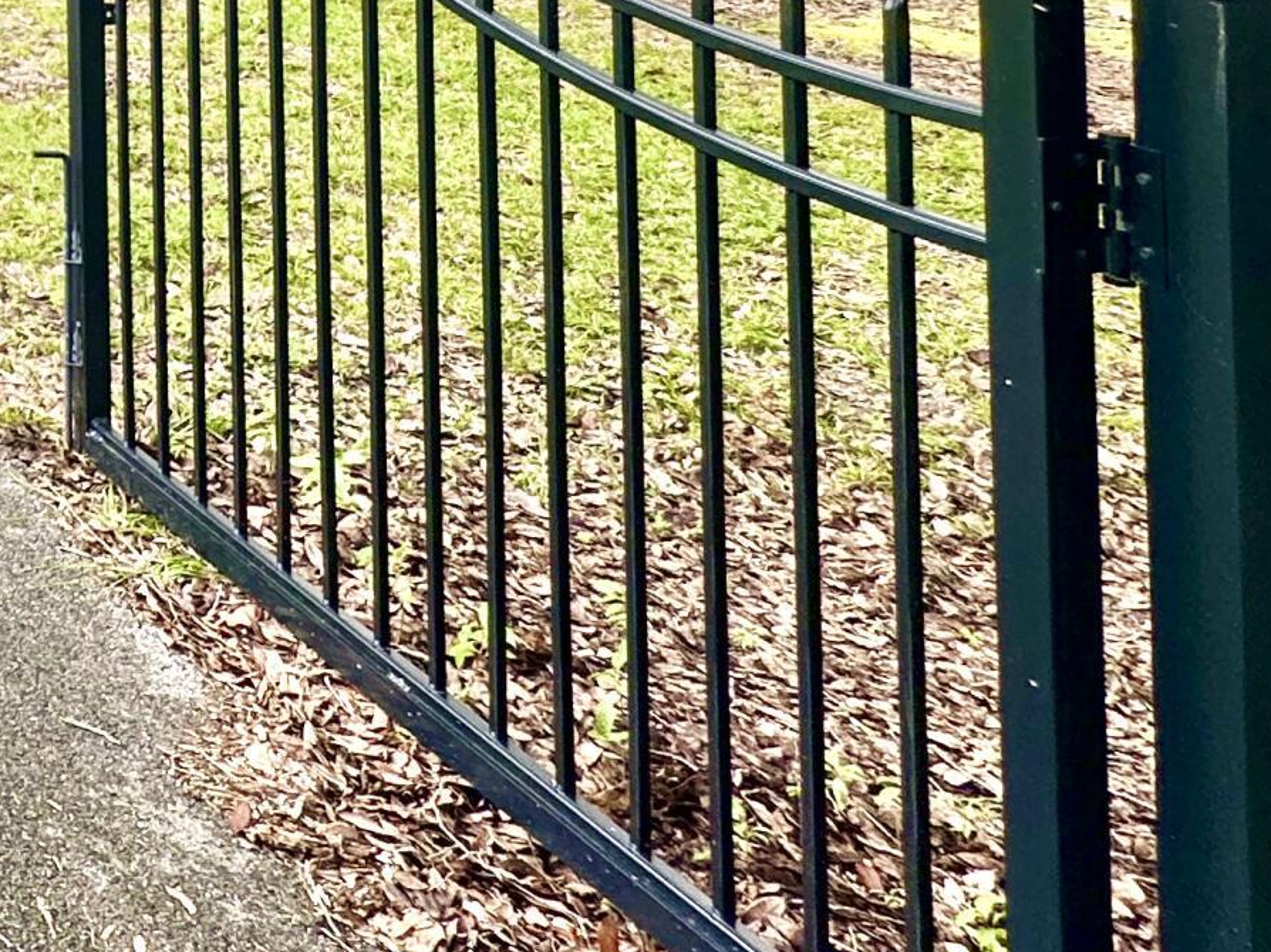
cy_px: -338
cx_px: -766
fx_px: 1725
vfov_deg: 25.7
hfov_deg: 25.8
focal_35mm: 47
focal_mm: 2.22
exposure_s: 1/184
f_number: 2.2
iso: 40
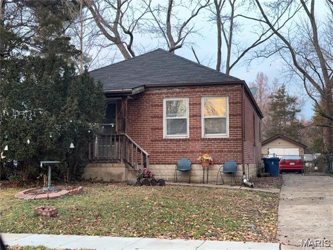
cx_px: 166
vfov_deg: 30.3
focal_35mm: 48
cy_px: 125
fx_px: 462
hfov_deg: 39.7
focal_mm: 6.76
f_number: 1.78
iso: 80
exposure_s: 1/41
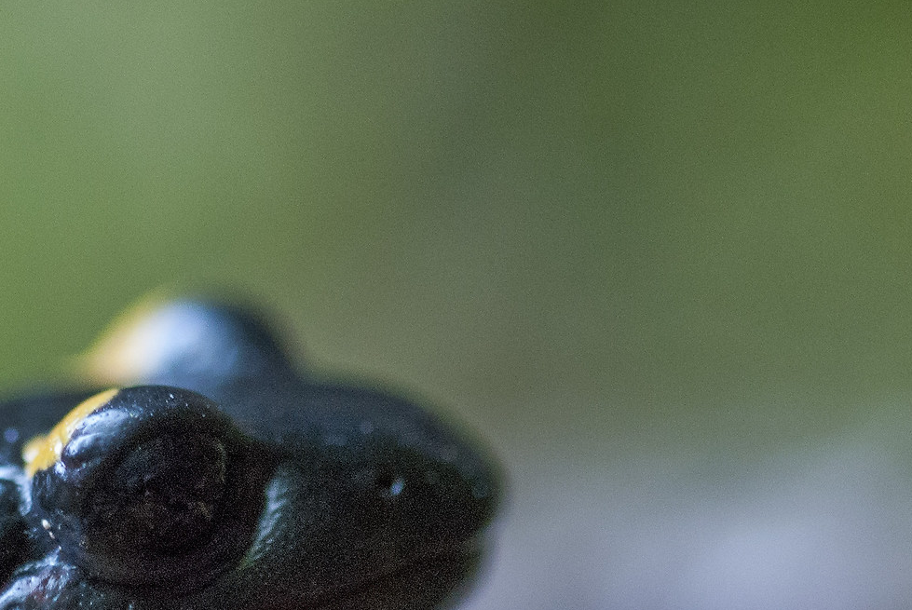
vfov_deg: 3.6
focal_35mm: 386
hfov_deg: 5.3
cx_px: 104
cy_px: 521
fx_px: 9794
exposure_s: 1/10
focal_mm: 105
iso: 800
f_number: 4
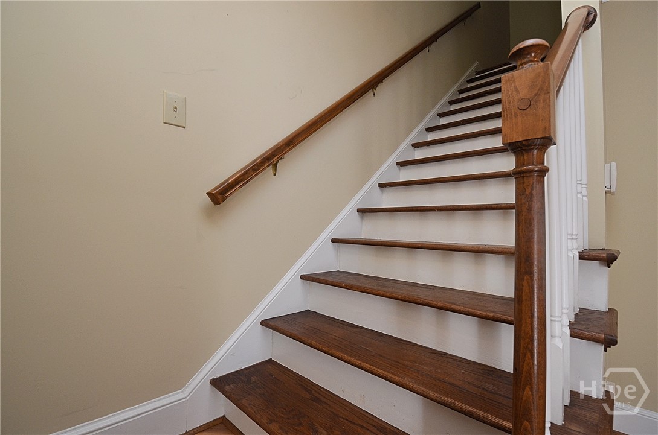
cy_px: 218
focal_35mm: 15
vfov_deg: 77.1
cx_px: 329
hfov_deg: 100.5
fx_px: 274
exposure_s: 1/60
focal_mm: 10
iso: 400
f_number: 5.6
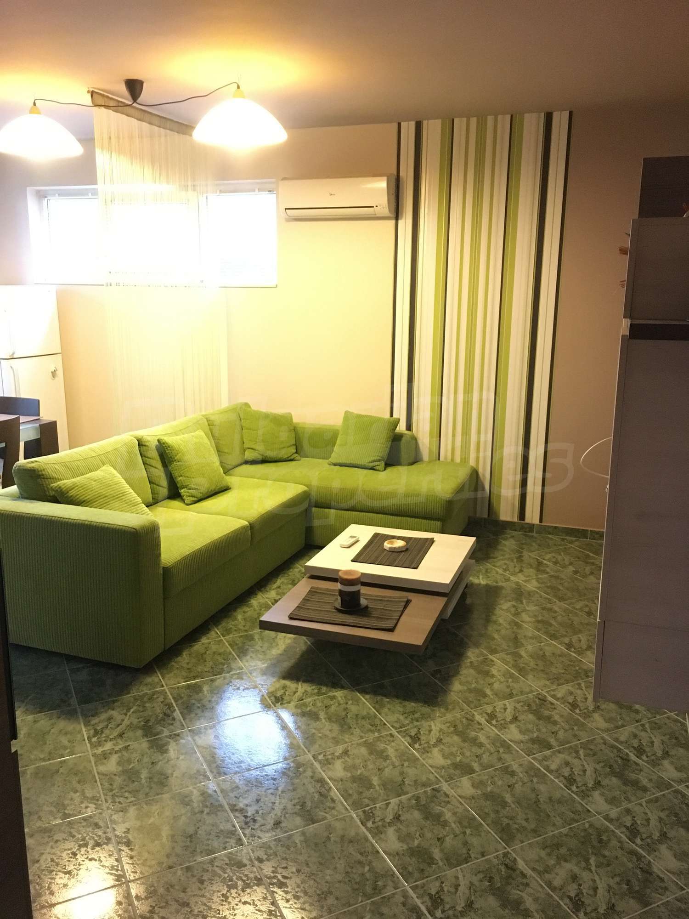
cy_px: 460
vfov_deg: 61.7
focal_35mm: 29
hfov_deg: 48.2
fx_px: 770
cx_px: 344
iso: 320
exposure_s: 1/17
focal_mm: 4.15
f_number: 2.2
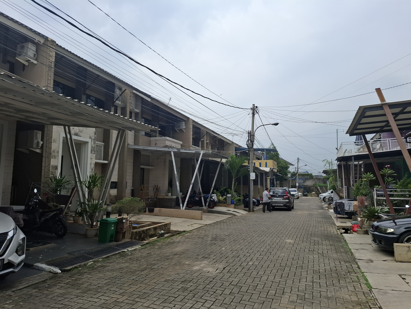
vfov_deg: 58.9
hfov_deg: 73.9
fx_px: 273
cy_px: 154
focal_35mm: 23
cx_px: 206
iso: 50
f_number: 1.8
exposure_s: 1/1845
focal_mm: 5.54
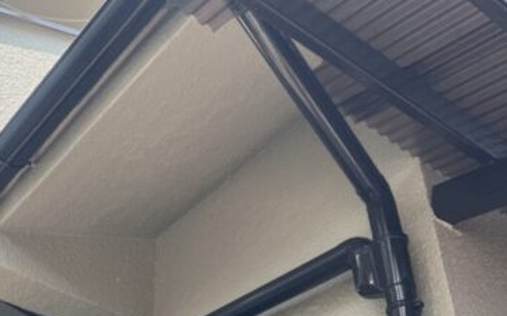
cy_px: 298
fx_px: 759
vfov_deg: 22.8
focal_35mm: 55
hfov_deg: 36.0
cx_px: 121
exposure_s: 1/803
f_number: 1.5
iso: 50
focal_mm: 5.7
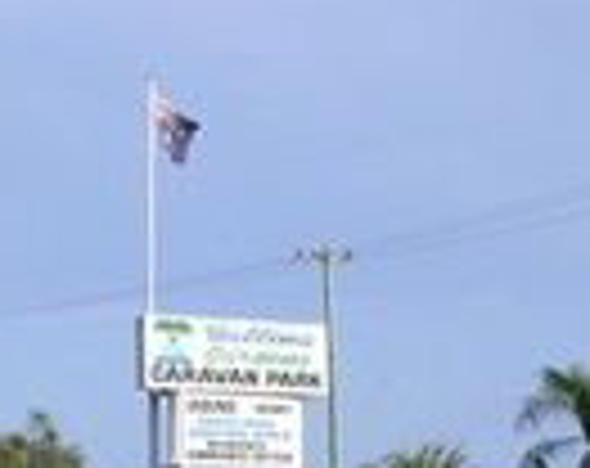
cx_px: 104
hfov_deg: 13.9
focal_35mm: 138
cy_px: 526
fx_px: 2403
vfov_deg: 11.0
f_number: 5.8
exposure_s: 1/427
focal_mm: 6.2
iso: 71
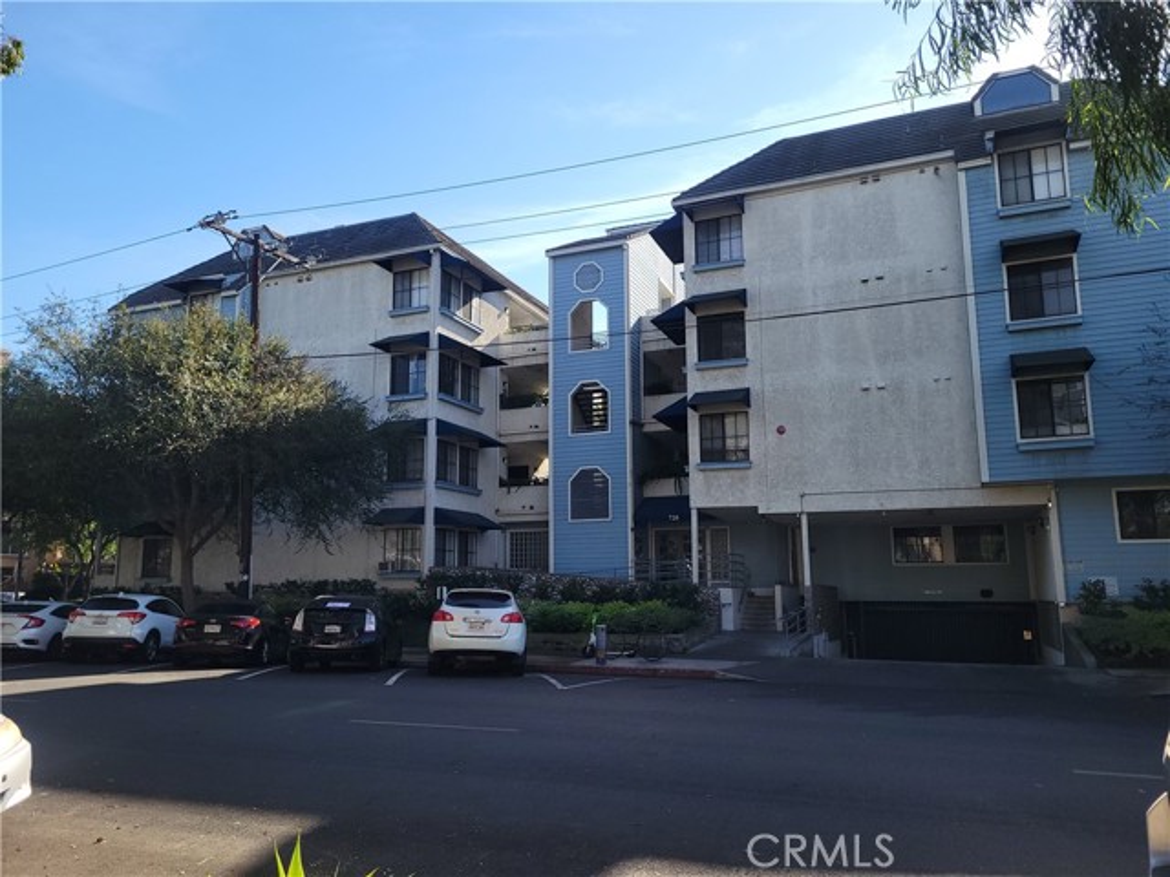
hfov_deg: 67.3
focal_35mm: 26
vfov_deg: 53.1
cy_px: 438
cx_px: 585
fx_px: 879
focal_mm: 5.4
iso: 40
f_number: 1.8
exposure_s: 1/1179
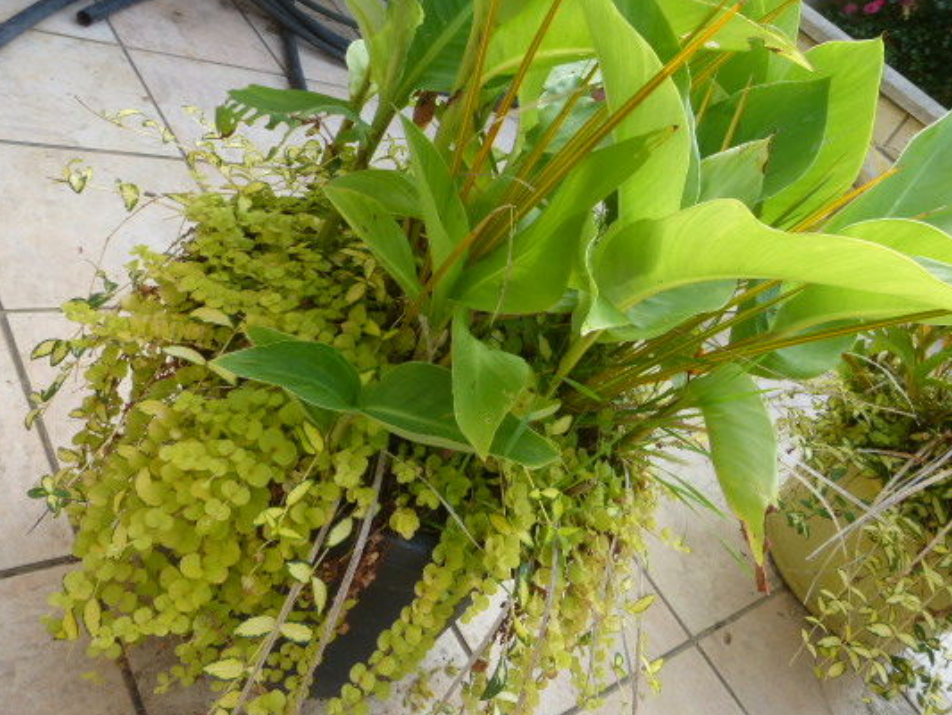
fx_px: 825
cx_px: 520
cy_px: 324
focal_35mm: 30
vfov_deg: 46.8
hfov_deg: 59.8
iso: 100
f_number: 4
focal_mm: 4.3
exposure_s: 1/100
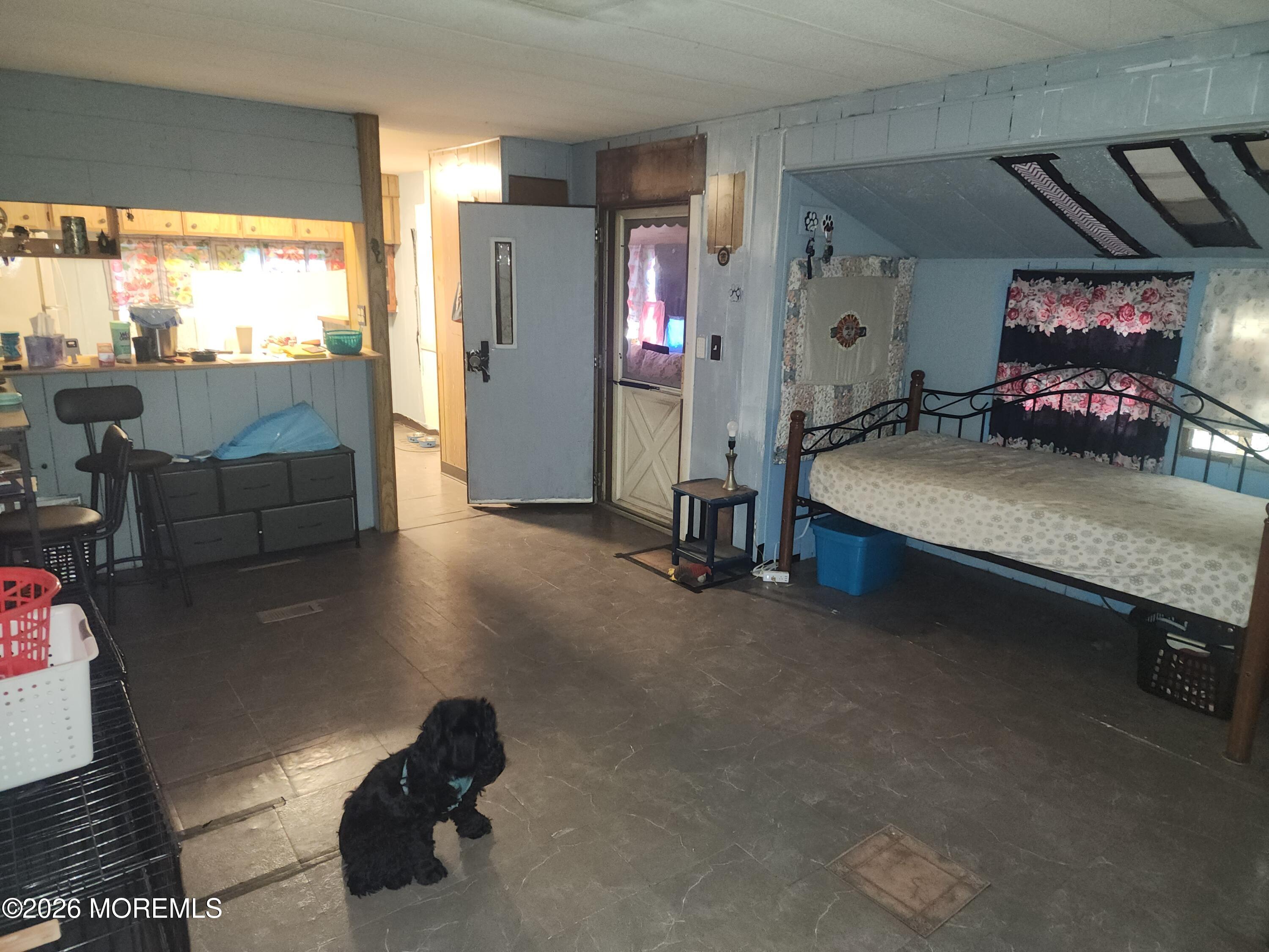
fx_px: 843
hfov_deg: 73.9
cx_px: 634
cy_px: 476
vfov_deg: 58.9
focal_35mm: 23
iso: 320
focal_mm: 6.4
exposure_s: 1/10
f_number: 1.8
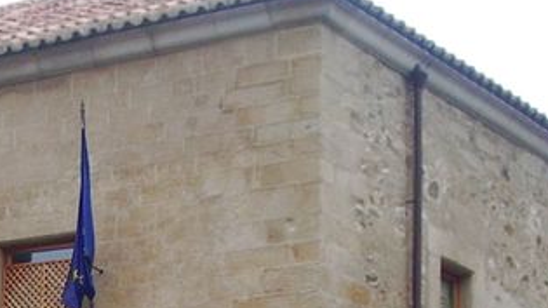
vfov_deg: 9.3
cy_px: 541
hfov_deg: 16.7
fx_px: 1801
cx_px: -68
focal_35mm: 124
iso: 50
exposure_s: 1/125
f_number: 4.3
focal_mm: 5.8
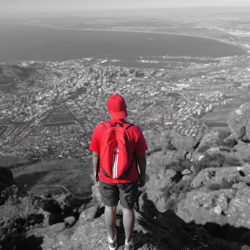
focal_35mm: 32
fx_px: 261
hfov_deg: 51.1
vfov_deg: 51.1
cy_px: 124
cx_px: 116
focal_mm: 3.95
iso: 50
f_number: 4
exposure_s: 1/1307
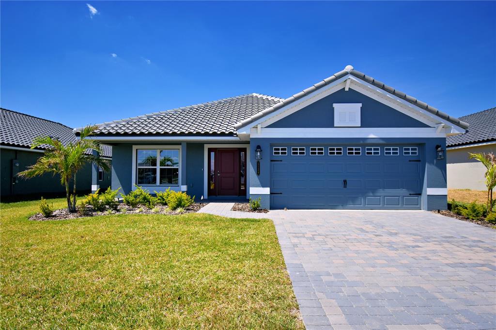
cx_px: 248
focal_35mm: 19
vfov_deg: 64.5
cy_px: 165
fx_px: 262
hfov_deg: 86.9
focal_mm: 13
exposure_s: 1/1250
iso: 100
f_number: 5
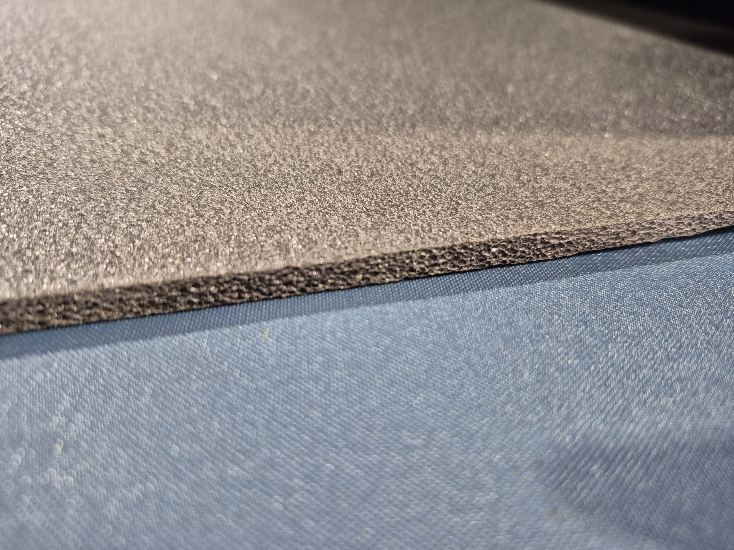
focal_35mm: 23
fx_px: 488
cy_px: 275
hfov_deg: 73.9
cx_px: 367
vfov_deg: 58.9
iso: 400
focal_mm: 5.4
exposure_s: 1/100
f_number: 1.8
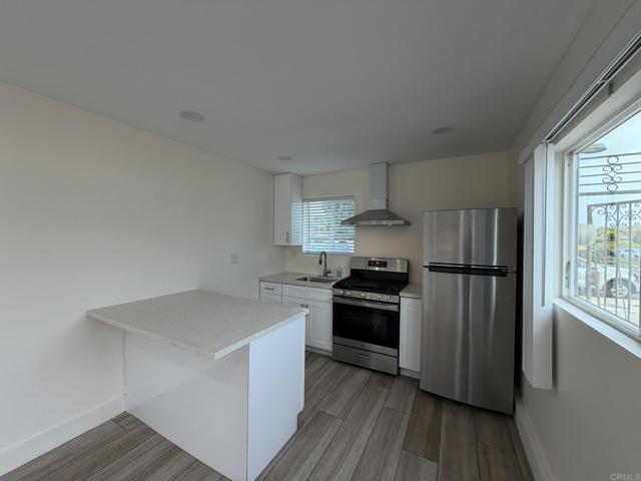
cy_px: 240
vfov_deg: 85.7
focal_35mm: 14
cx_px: 320
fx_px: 259
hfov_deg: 102.1
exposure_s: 1/120
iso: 64
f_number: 2.2
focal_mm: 2.22
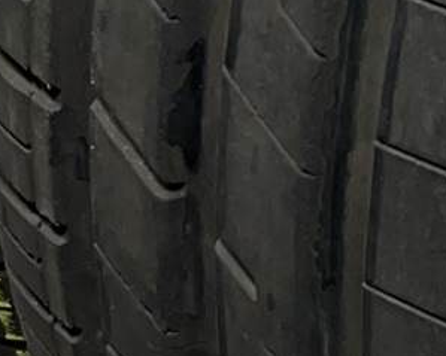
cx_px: 932
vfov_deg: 8.3
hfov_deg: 10.1
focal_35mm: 174
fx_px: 2296
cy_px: -422
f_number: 1.6
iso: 80
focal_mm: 4.2
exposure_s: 1/100
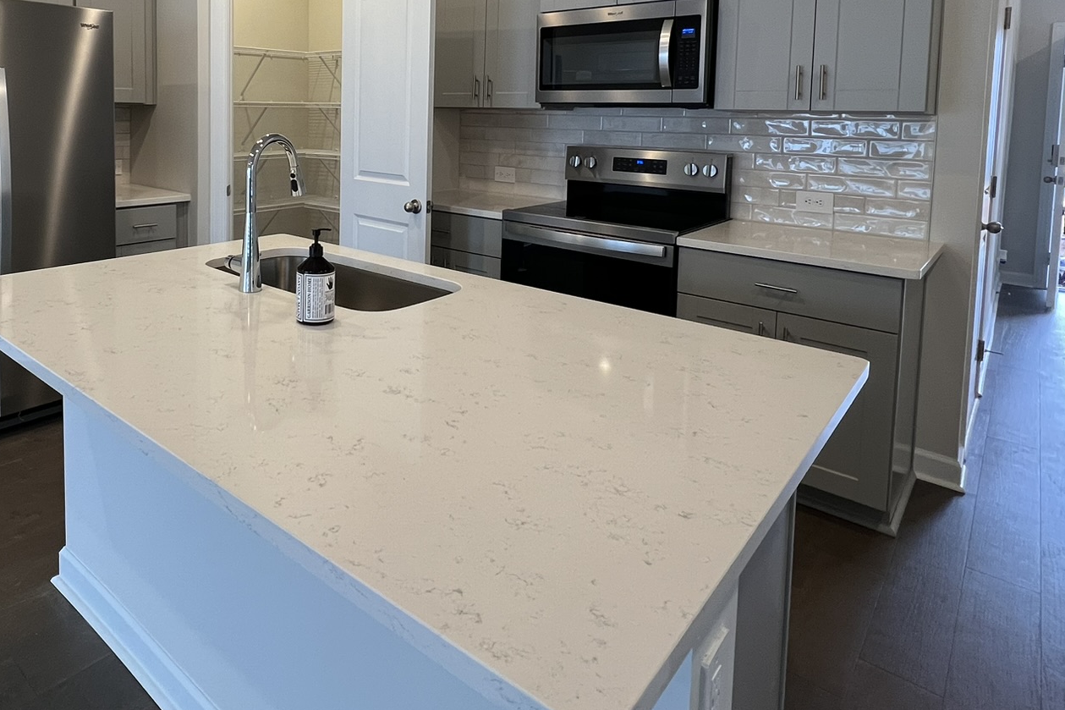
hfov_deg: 76.6
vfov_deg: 54.0
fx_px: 651
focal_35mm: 22
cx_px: 373
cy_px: 159
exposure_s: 1/120
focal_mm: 1.57
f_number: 1.8
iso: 160
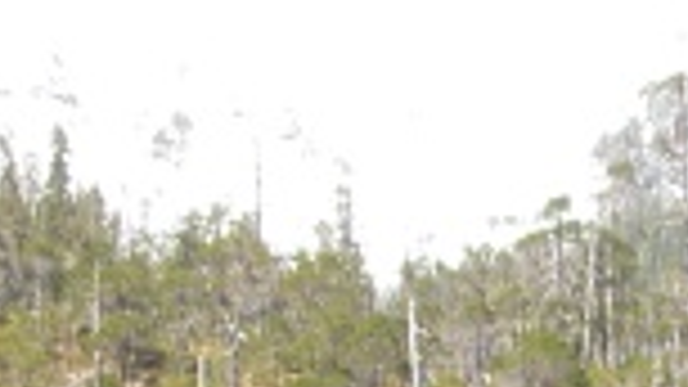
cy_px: 846
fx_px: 8719
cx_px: 832
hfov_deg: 4.5
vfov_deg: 2.5
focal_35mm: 478
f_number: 4.1
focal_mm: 17.4
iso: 50
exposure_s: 1/200
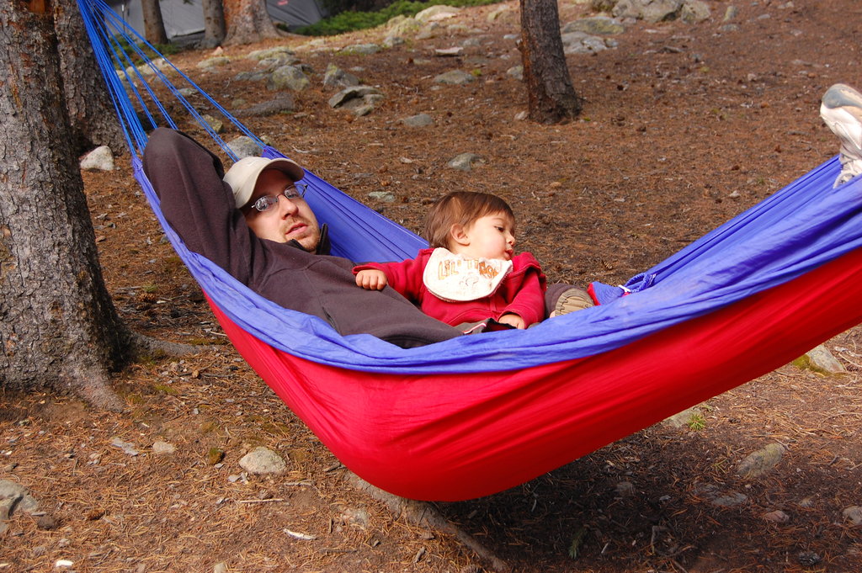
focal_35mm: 57
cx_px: 431
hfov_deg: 35.1
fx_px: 1364
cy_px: 286
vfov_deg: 23.7
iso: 400
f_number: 6.3
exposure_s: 1/160
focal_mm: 38
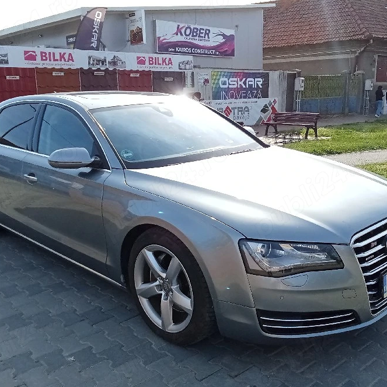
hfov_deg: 46.0
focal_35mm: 36
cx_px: 204
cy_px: 195
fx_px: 455
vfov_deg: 46.0
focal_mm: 2.79
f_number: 2
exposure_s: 1/1111
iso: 103
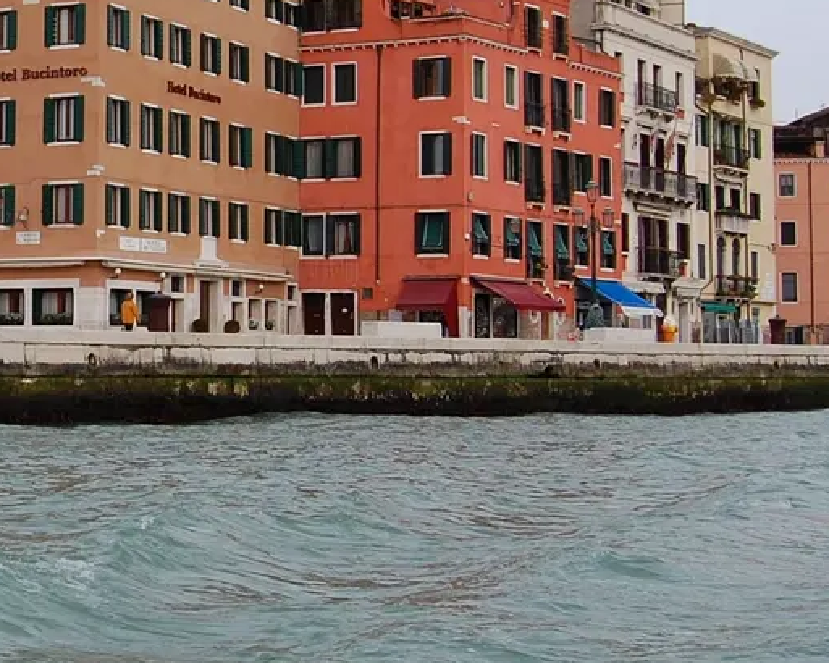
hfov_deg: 22.7
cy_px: 228
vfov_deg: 19.4
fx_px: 1938
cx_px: -94
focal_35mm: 79
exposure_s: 1/250
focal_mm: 18
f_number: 8
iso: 200
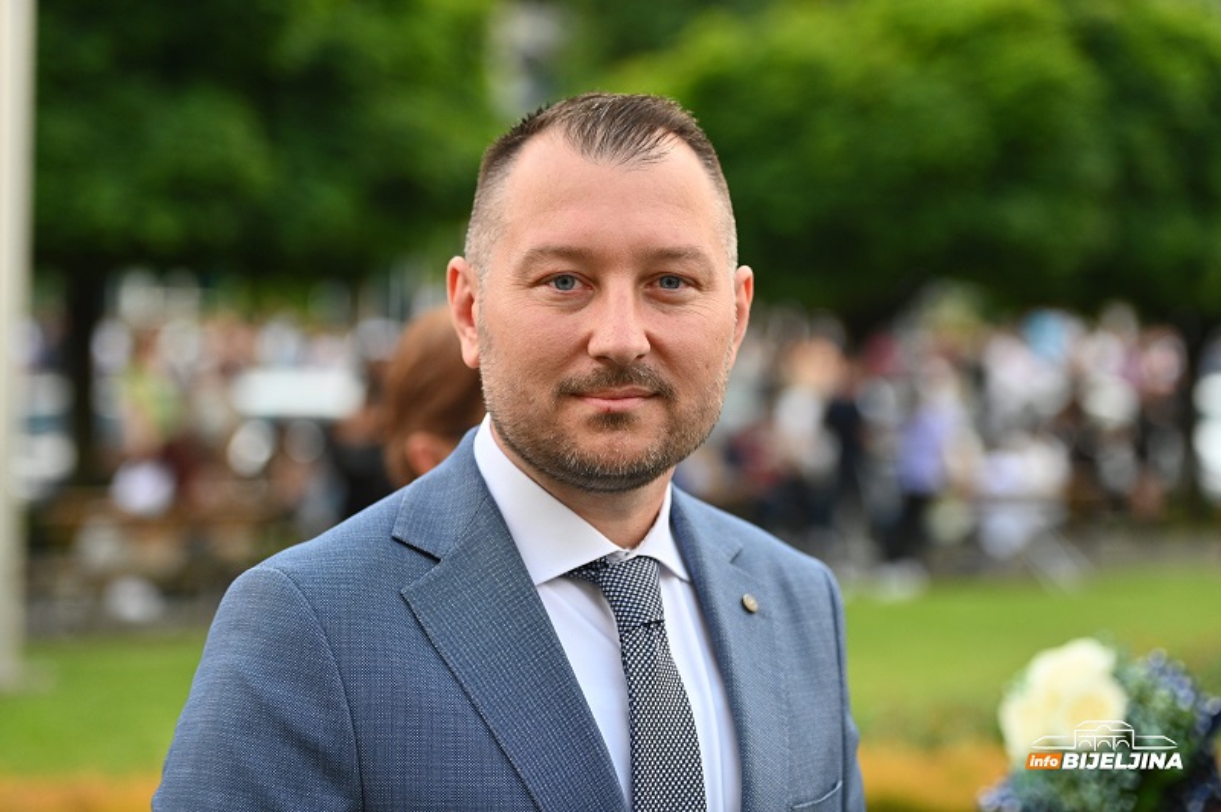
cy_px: 406
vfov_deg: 15.9
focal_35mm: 86
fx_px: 2914
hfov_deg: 23.7
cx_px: 610
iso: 800
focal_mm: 86
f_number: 2.8
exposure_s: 1/1250
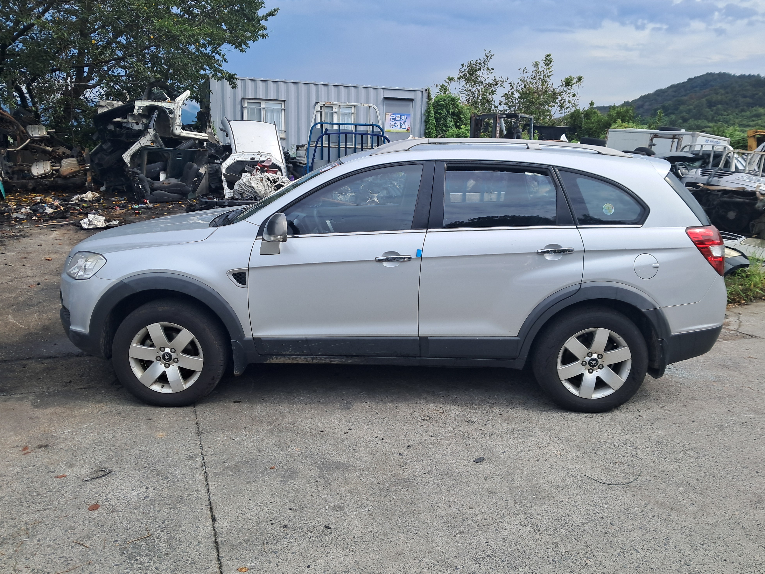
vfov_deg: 49.7
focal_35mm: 28
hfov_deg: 63.4
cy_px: 281
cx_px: 376
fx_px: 619
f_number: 1.8
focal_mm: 4
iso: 50
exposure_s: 1/585
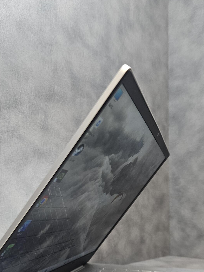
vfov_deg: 42.9
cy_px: 215
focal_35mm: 42
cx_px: 116
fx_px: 330
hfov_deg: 34.3
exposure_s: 1/100
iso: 160
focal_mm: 5.4
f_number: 1.8
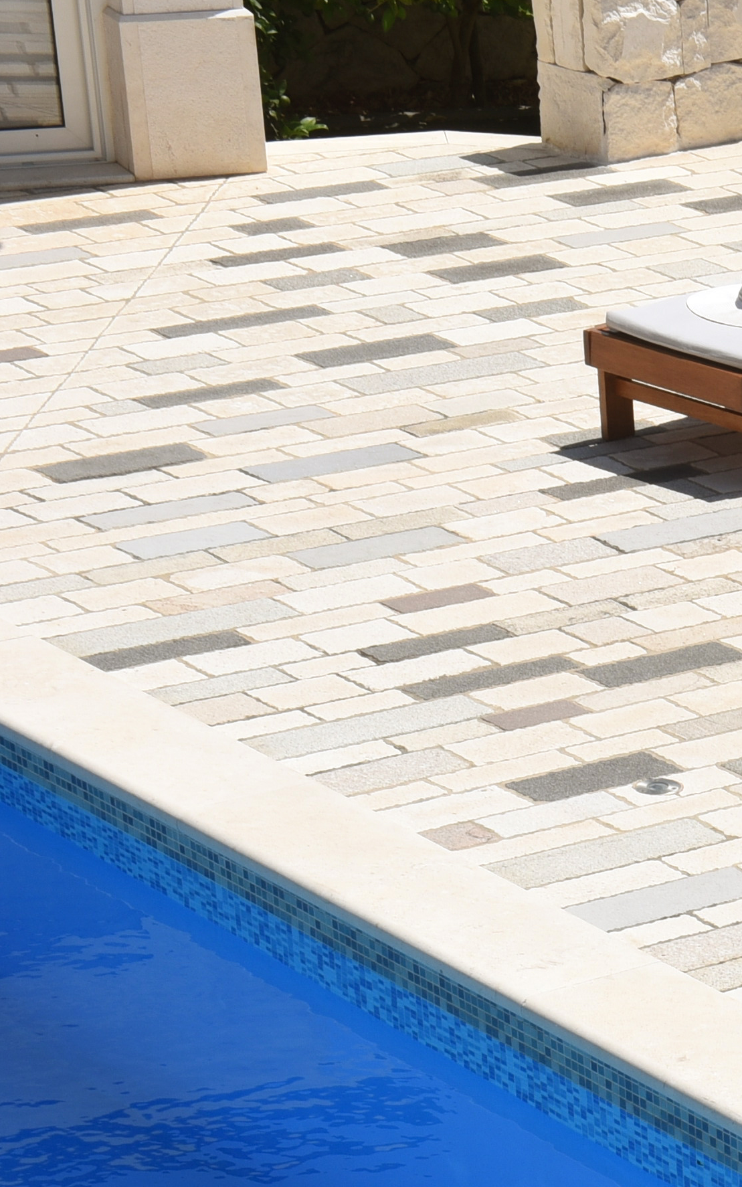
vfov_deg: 12.4
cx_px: 1926
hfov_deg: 7.3
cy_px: 1267
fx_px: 5370
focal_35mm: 166
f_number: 22
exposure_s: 1/200
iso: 160
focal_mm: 48
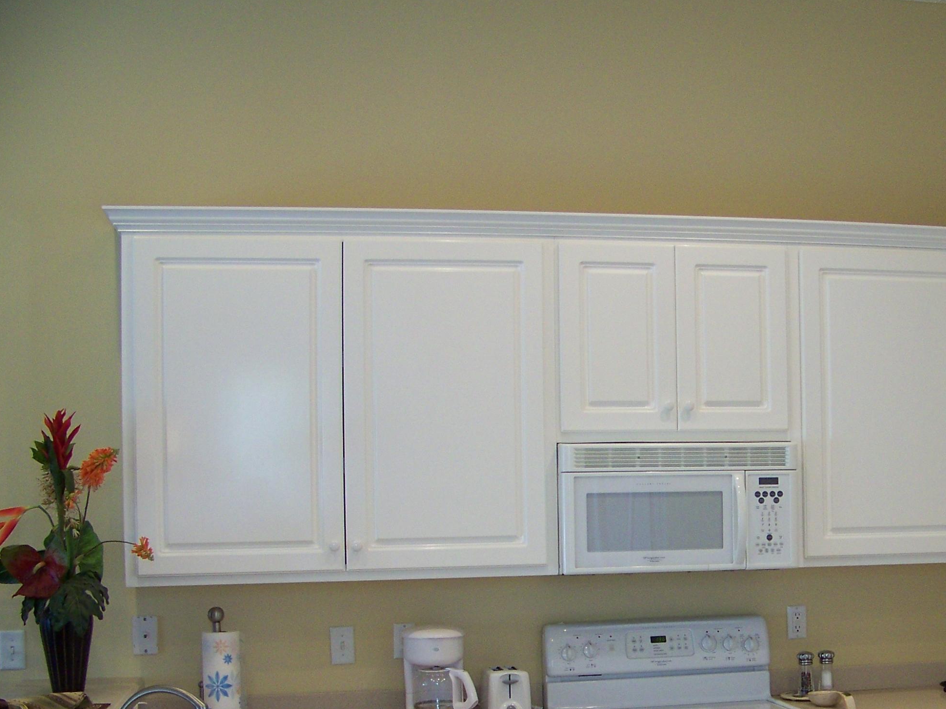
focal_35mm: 55
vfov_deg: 26.3
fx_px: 1503
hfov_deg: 34.4
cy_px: 509
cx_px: 682
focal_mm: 5.85
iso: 160
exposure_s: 1/30
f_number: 2.8
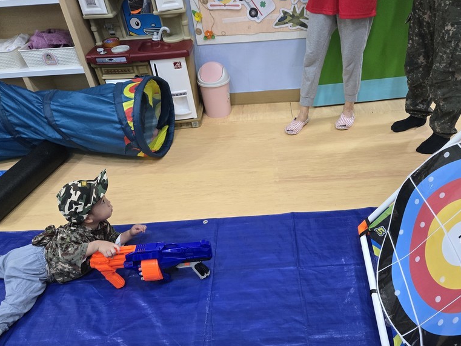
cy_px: 205
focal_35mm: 29
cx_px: 268
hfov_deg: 61.3
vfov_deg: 48.0
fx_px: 386
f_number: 1.8
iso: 800
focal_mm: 5.4
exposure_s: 1/120
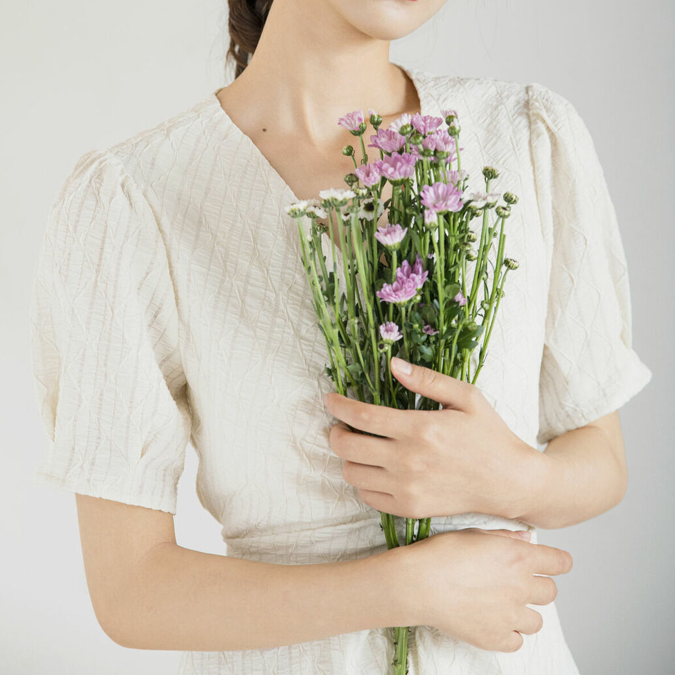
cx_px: 337
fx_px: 1963
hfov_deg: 19.5
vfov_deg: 19.4
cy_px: 196
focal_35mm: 89
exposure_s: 1/160
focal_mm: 70
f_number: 3.5
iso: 1600
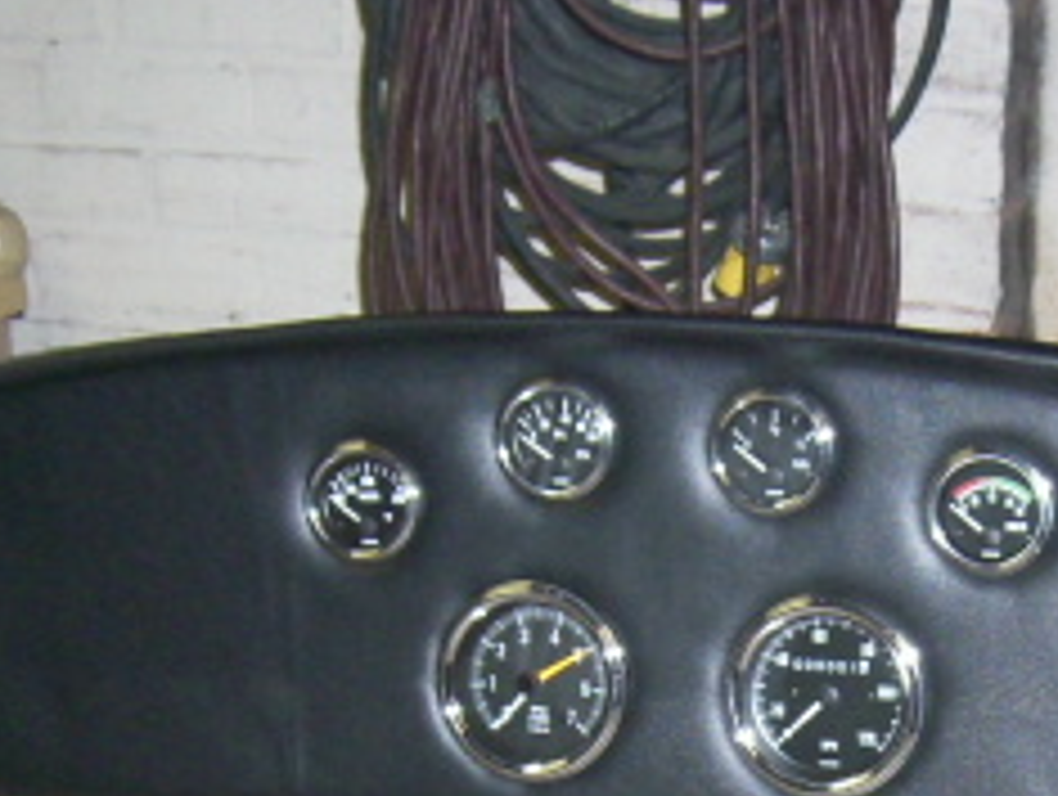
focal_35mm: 87
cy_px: 881
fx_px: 2663
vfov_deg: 16.5
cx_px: 891
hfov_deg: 22.1
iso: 200
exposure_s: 1/30
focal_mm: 5.99
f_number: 2.9
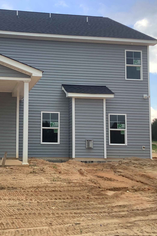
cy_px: 117
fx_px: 288
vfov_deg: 44.5
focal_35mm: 44
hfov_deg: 29.6
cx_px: 25
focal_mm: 3.3
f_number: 2.4
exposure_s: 1/134
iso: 25
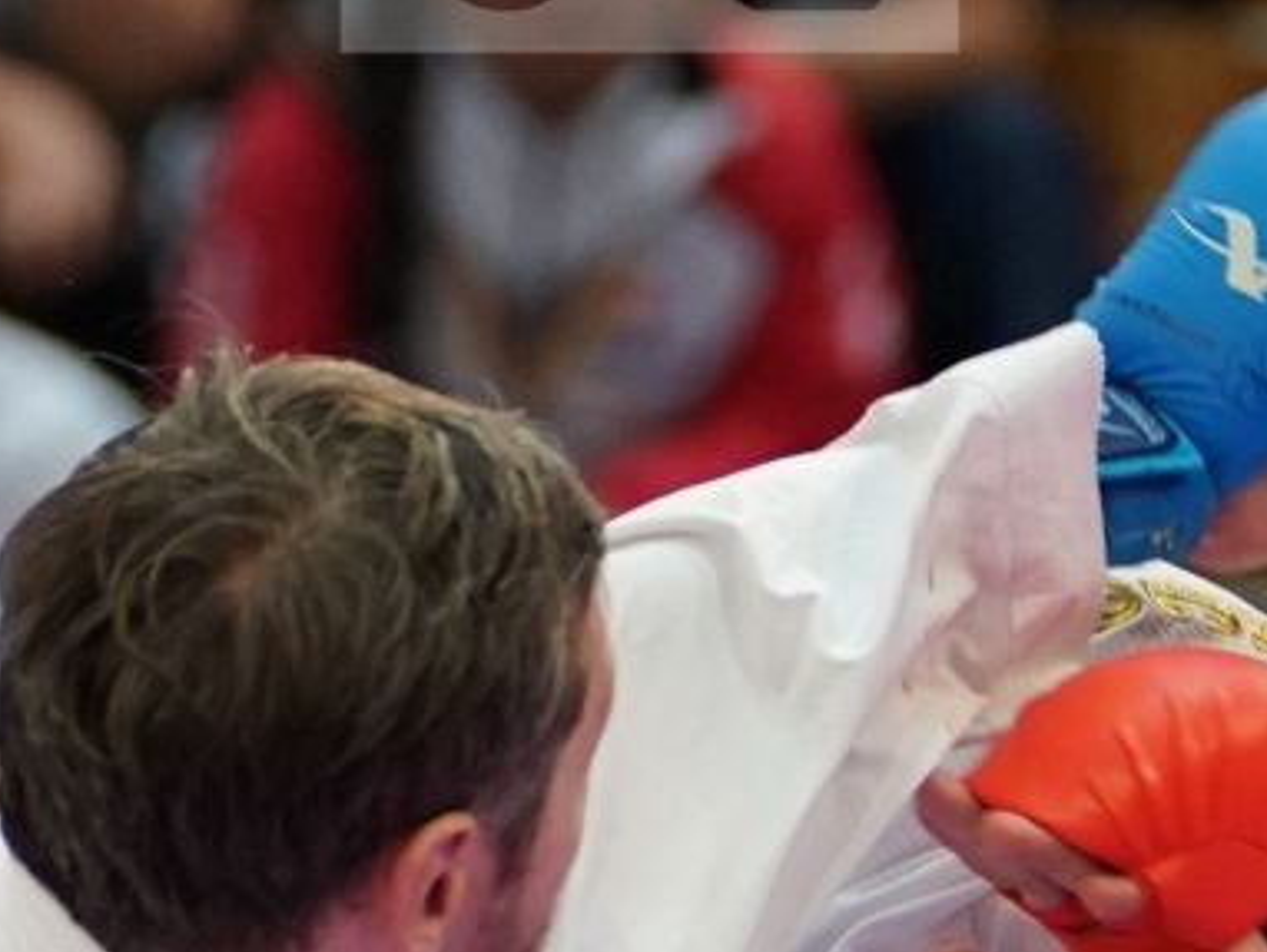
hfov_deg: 2.5
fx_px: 28860
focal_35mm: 788
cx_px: 650
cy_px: 925
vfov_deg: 1.9
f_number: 2.8
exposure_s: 1/1000
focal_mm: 116
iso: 2000
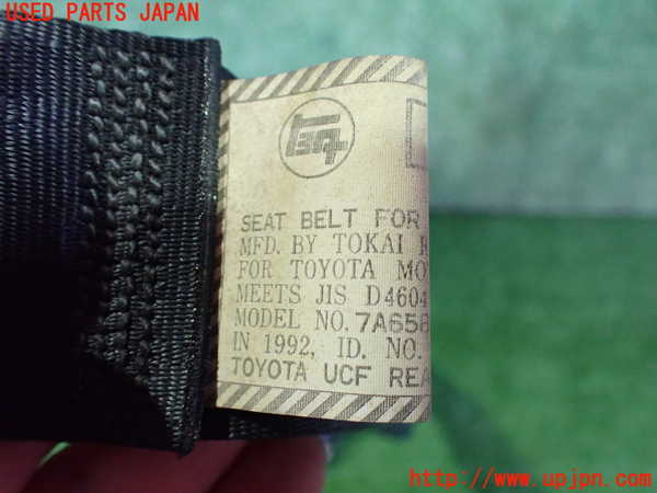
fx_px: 569
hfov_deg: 60.0
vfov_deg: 46.8
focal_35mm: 30
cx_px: 328
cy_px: 246
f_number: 2.3
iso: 1000
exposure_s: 1/30
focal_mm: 5.4
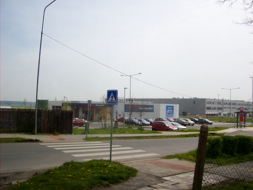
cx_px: 126
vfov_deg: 39.6
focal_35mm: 36
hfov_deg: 51.4
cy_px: 95
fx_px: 263
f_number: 4.8
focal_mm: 6
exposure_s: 1/506
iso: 80
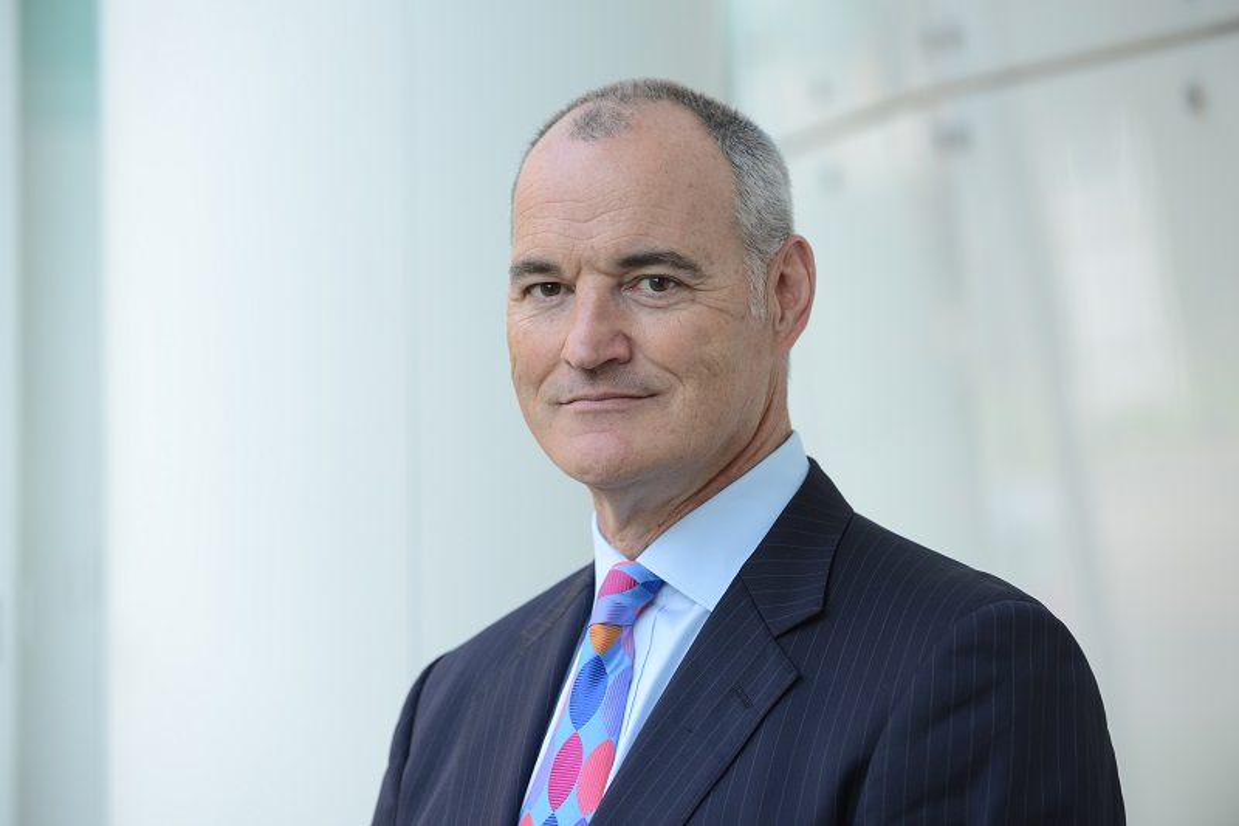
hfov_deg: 14.7
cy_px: 413
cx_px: 620
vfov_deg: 9.8
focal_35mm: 140
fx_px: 4817
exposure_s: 1/200
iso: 400
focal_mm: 140
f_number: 5
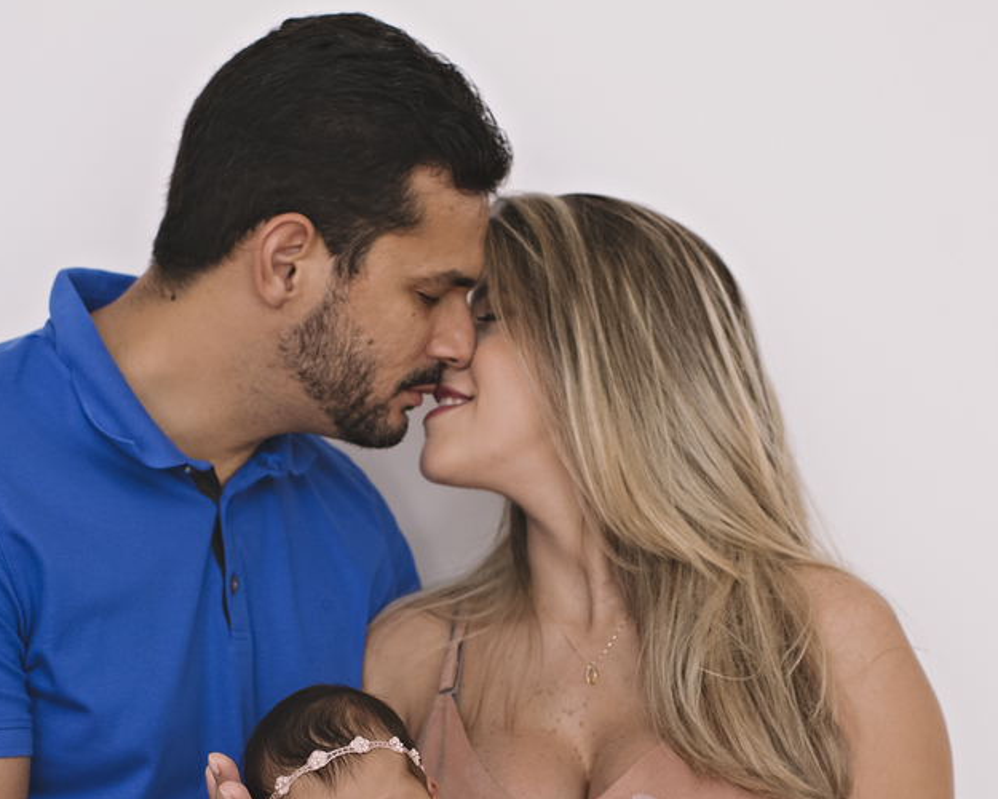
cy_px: 609
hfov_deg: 30.0
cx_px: 490
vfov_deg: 23.9
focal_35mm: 63
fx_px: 1861
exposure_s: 1/125
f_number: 3.5
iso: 500
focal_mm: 35
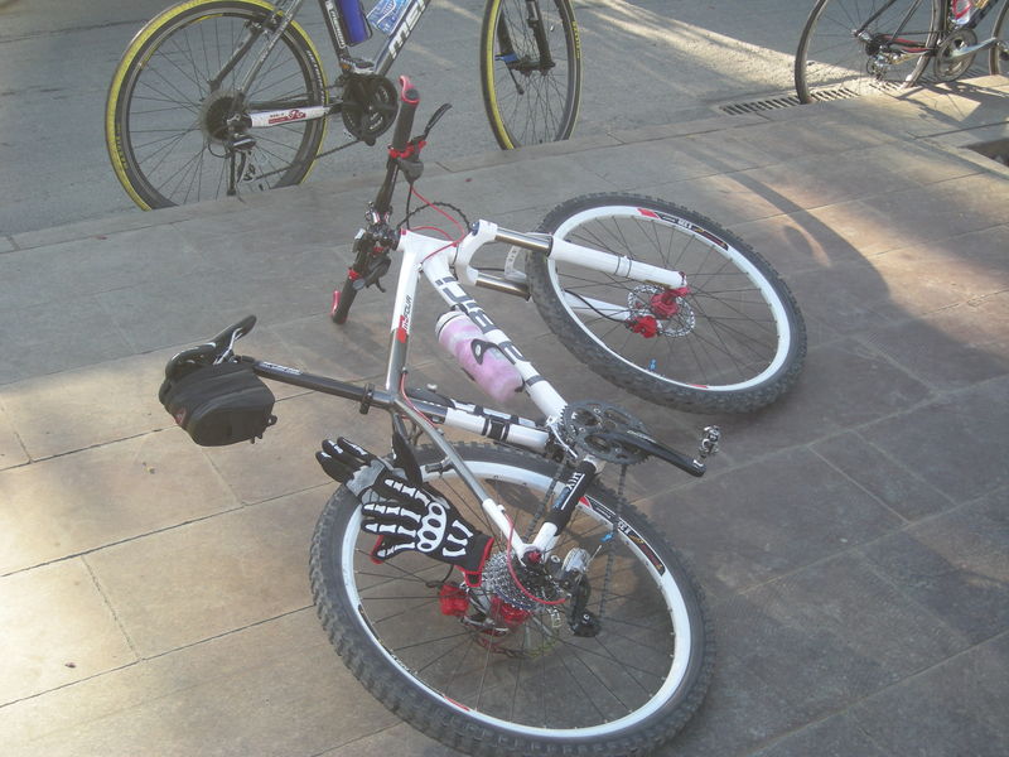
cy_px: 378
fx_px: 1428
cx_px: 504
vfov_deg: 29.7
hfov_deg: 38.9
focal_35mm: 49
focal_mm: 7.9
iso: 50
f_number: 3.2
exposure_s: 1/89.2
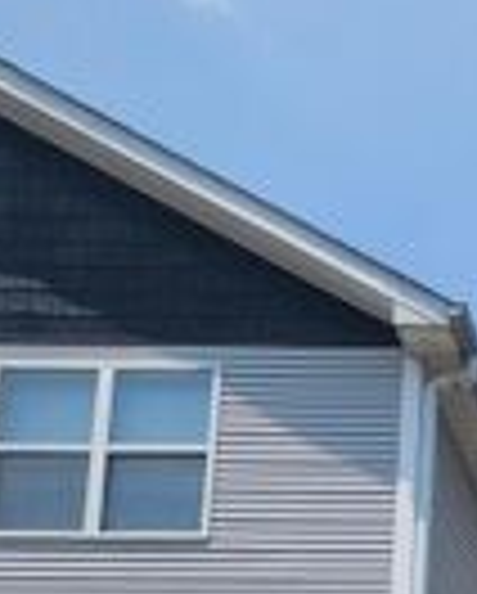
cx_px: 891
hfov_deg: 18.2
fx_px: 1127
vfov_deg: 19.7
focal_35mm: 64
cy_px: 1127
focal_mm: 2.2
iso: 50
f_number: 2.2
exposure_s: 1/2321
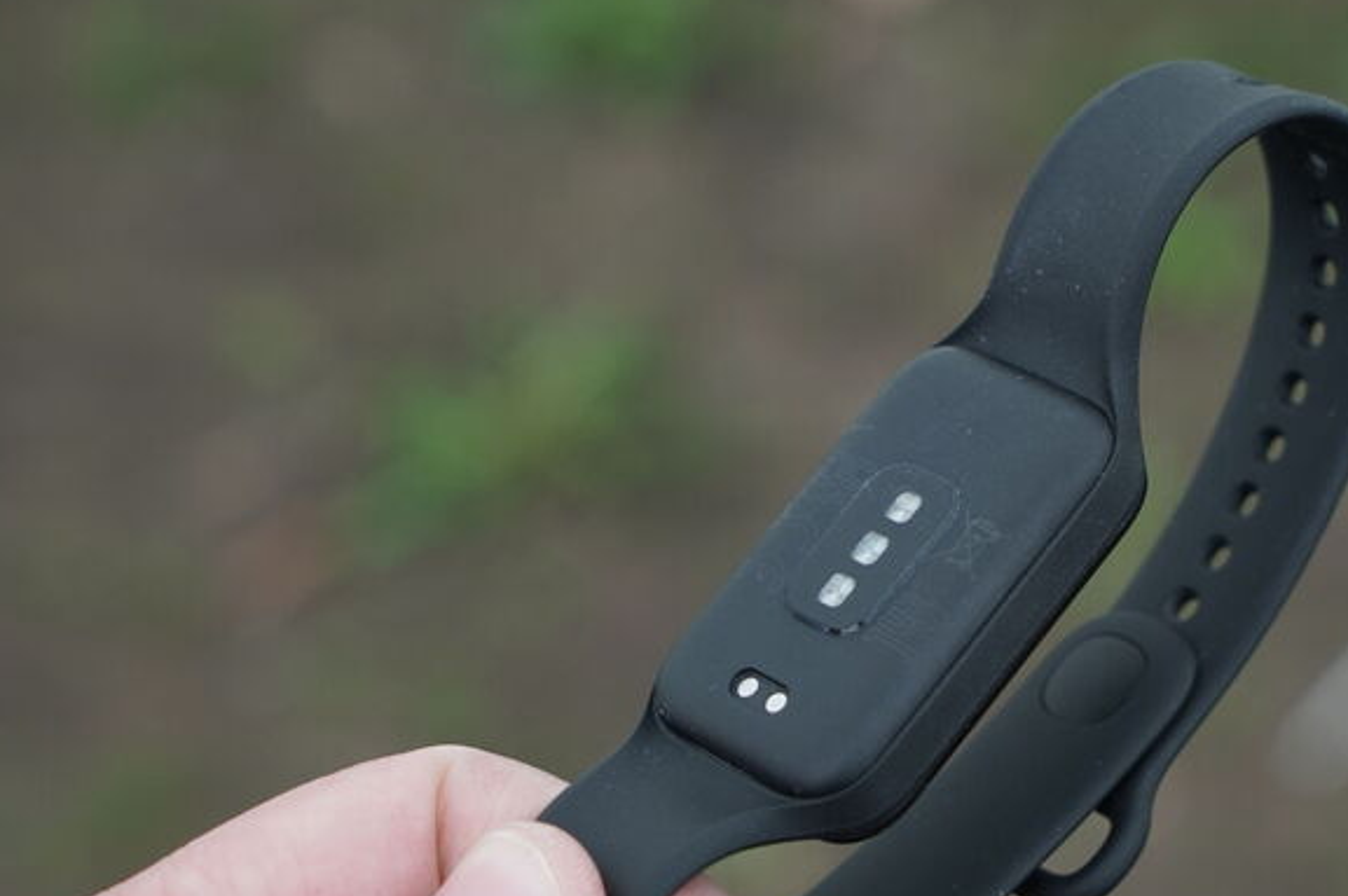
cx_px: 912
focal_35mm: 95
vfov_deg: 14.4
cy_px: 575
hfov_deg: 21.4
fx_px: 3554
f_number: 6.3
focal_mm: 66
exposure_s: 1/160
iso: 400
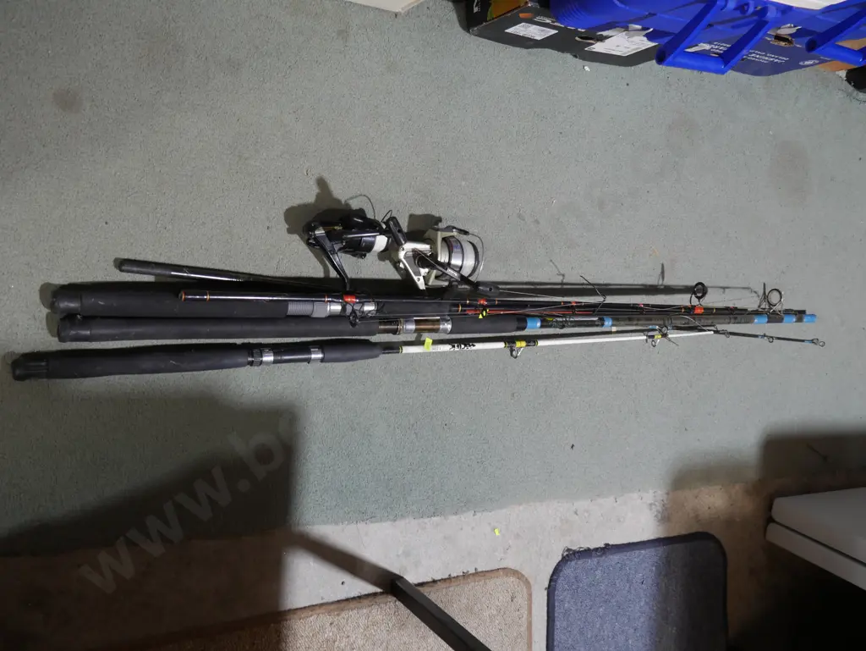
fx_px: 901
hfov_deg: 51.3
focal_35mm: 36
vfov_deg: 39.7
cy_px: 326
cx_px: 433
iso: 500
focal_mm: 18
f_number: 4
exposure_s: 1/60
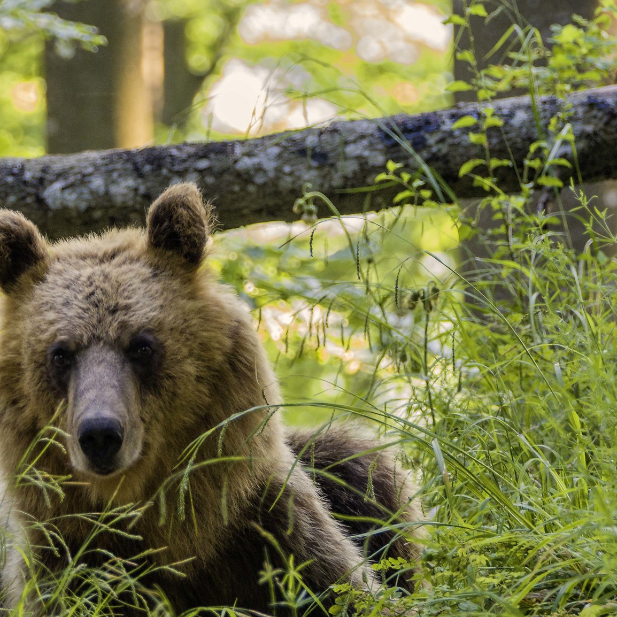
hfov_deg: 2.6
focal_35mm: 663
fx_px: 13370
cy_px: 393
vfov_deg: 2.6
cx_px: 135
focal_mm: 250
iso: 1600
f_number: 5.6
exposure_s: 1/25
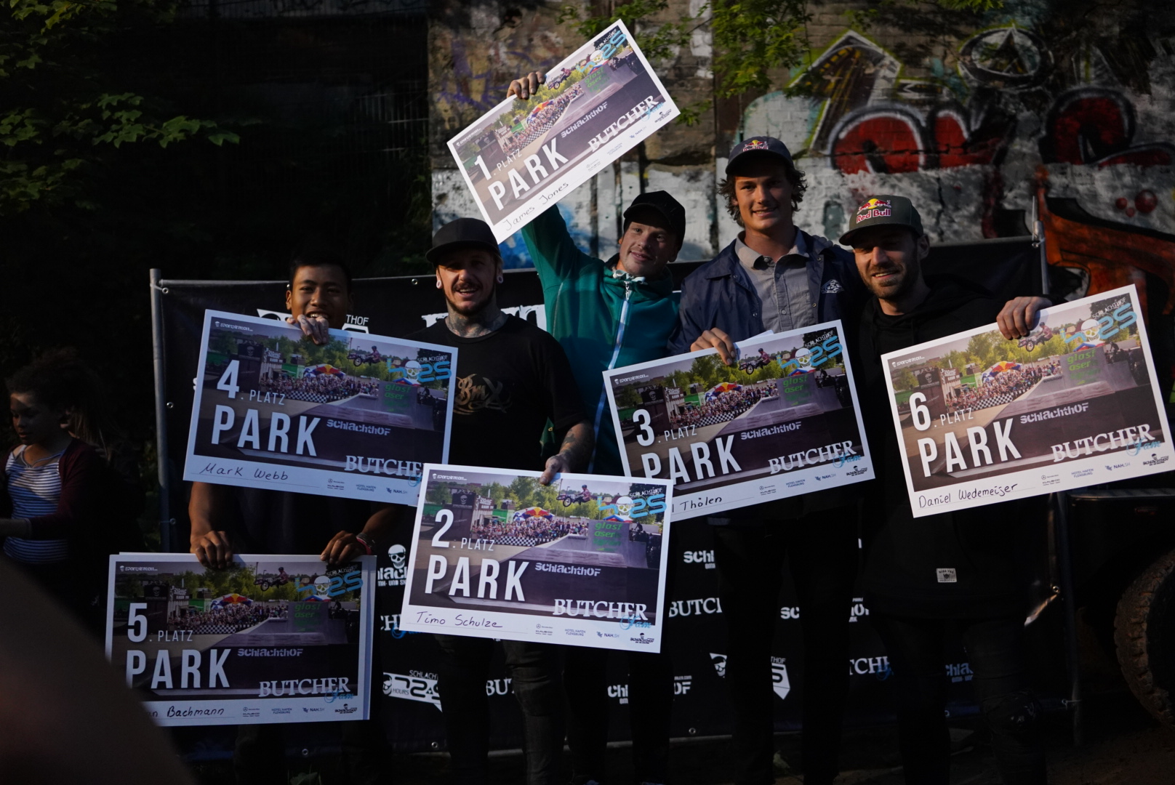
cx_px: 588
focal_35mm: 35
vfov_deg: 37.9
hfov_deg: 54.4
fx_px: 1143
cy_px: 392
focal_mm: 35
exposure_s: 1/100
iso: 3200
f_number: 2.8
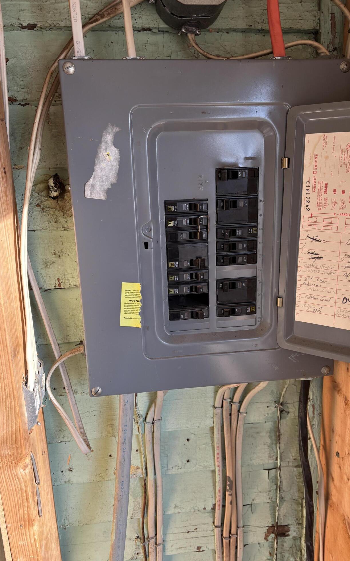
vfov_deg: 66.5
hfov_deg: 44.5
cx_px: 182
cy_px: 285
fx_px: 427
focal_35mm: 28
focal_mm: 5.96
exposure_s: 1/133
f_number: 1.6
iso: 40
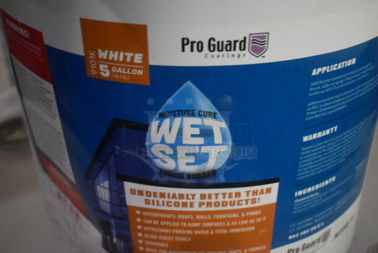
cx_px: 189
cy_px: 126
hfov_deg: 43.6
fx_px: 473
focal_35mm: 45
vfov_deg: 29.9
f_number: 4.2
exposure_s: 1/30
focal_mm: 30
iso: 3200
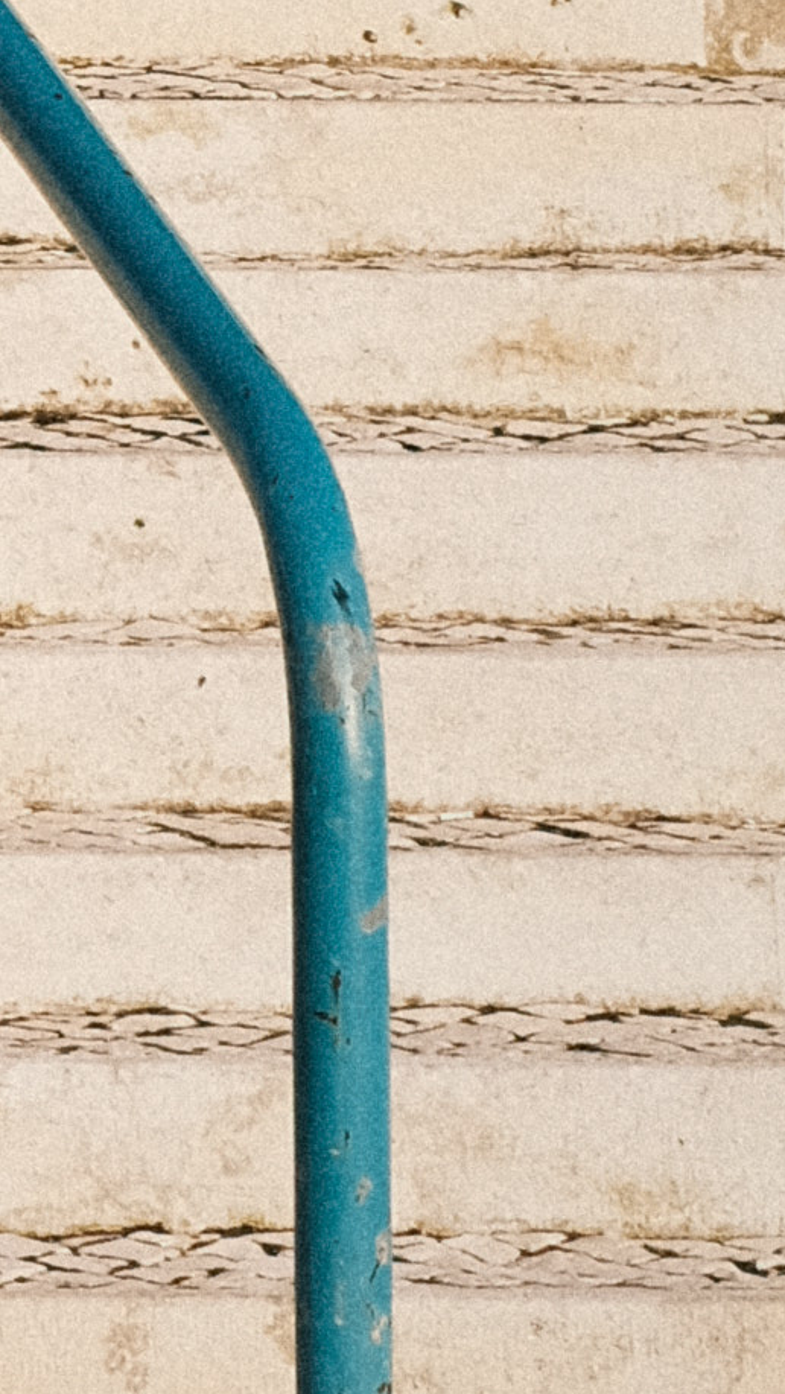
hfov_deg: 3.1
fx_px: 13972
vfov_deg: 5.6
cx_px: -2227
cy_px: -1572
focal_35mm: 378
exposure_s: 1/1500
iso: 320
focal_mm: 35
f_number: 4.5
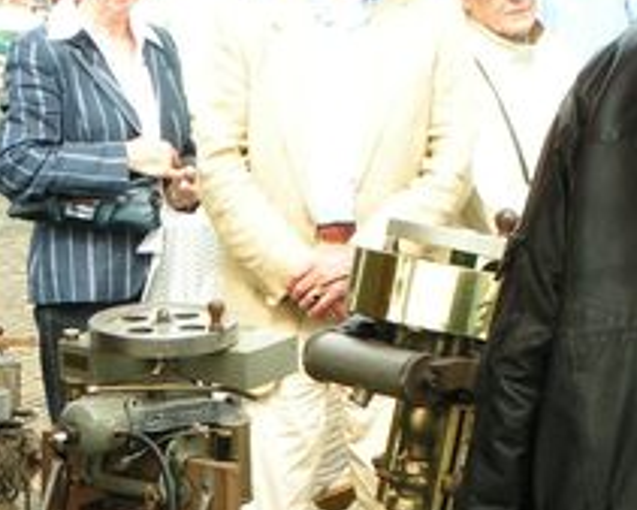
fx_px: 2810
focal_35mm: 149
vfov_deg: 10.3
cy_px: 515
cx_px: 165
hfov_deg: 12.9
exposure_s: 1/125
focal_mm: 10
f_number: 4.5
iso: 50
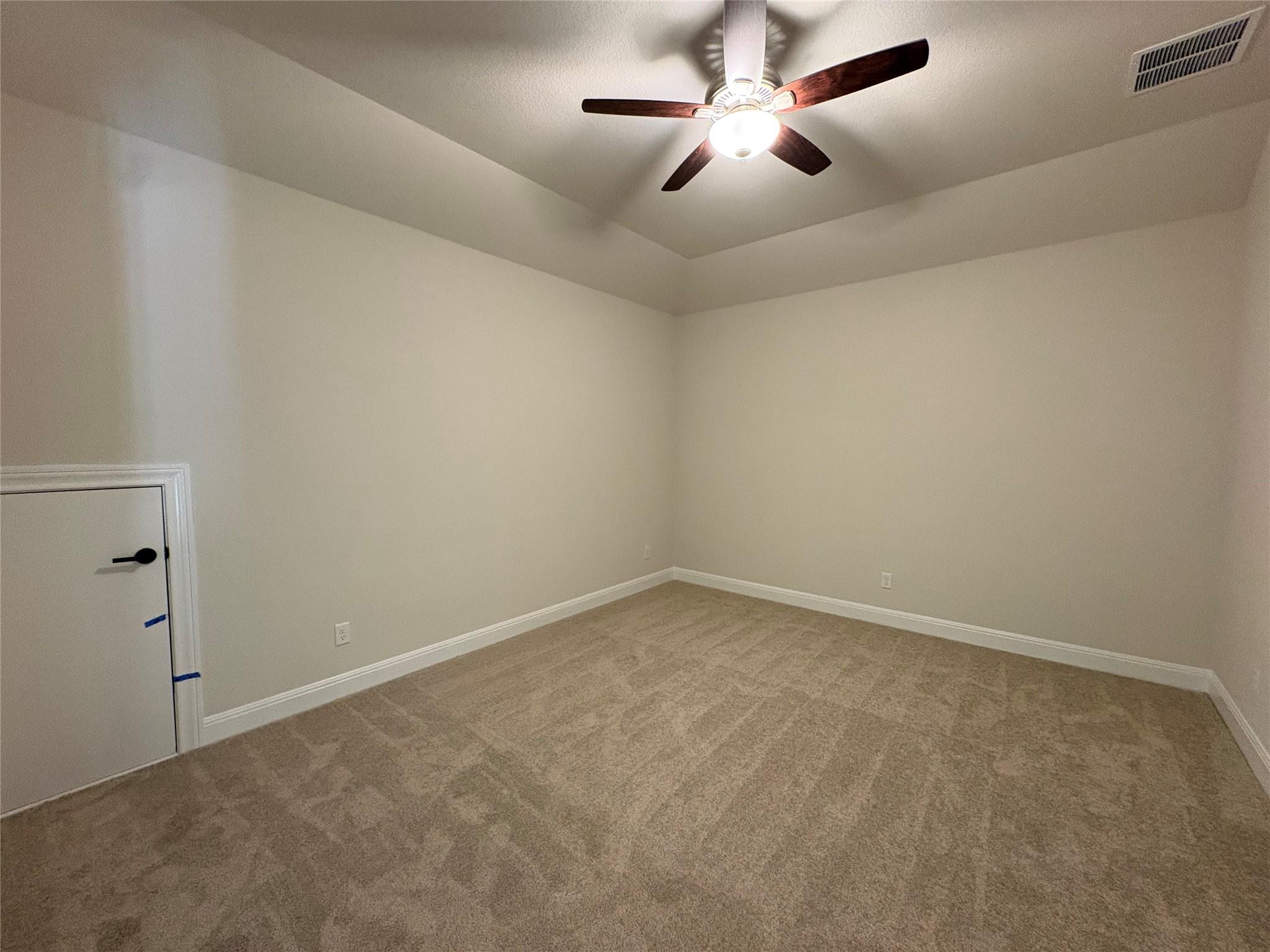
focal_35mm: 14
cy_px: 476
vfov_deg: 85.7
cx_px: 635
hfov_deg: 102.1
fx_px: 514
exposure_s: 1/60
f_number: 2.2
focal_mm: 2.22
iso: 400
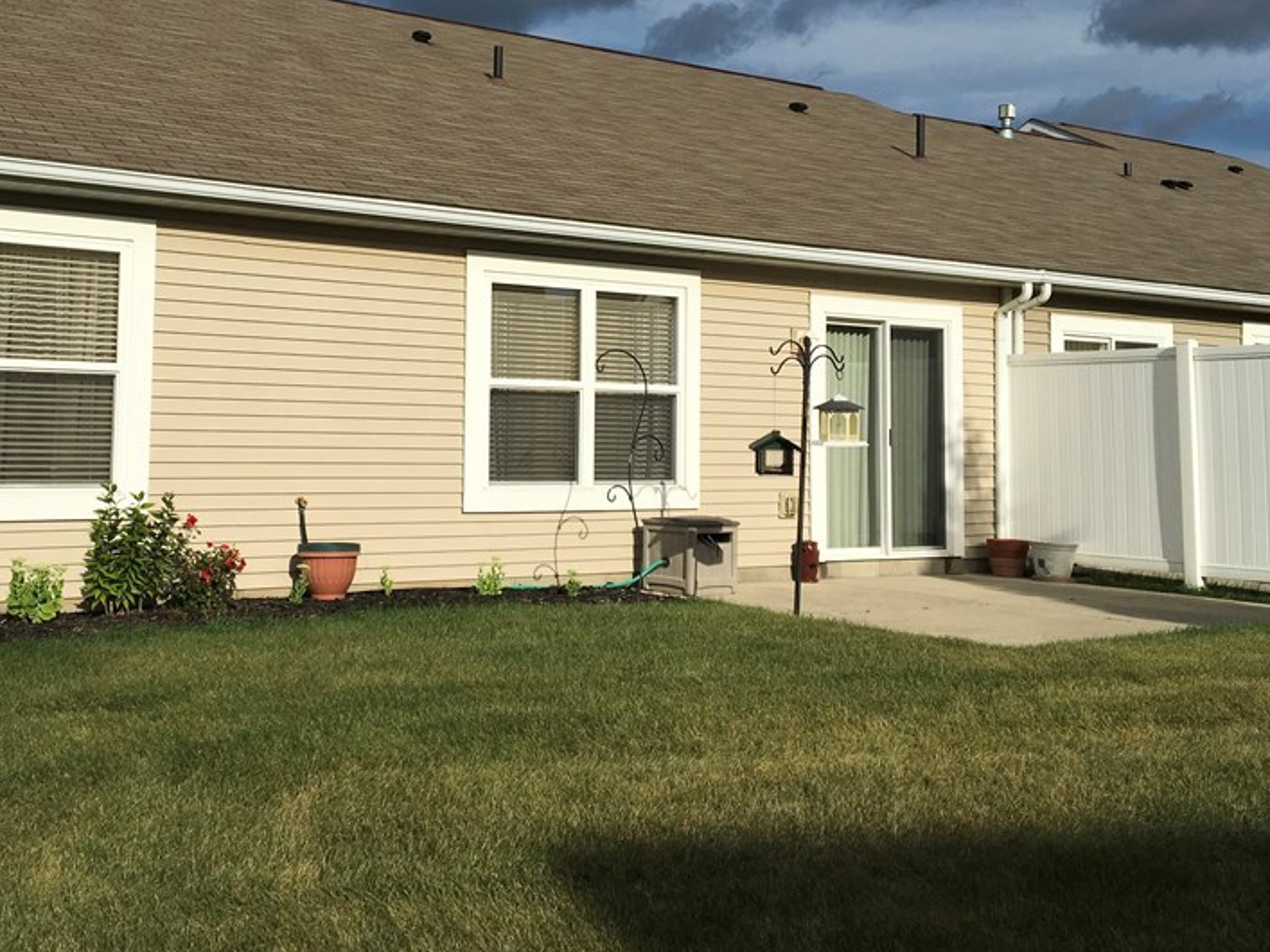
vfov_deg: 34.1
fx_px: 1541
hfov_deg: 44.5
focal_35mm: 42
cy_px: 347
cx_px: 498
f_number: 2.2
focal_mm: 4.15
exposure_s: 1/5128
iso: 25
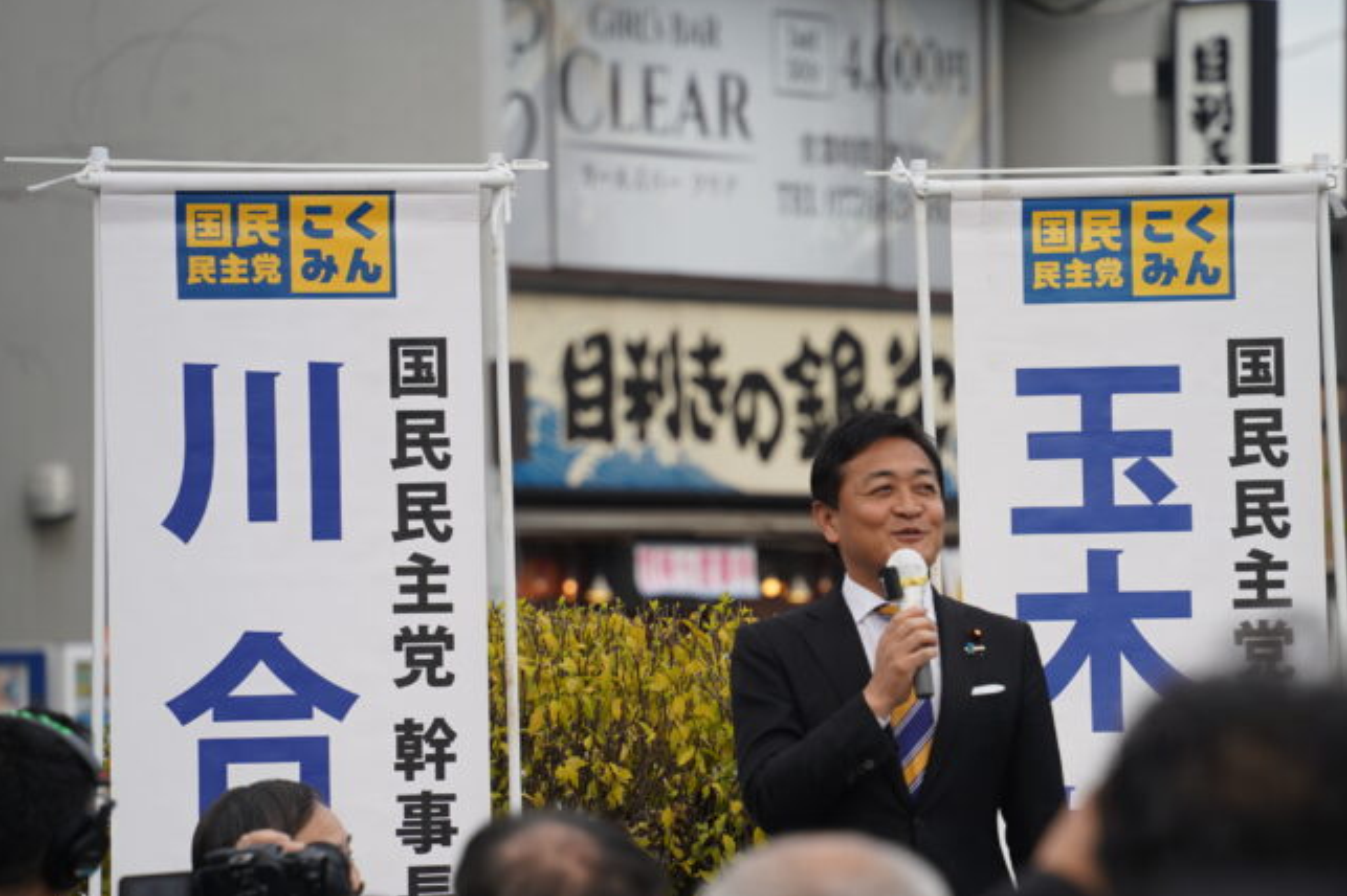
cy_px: 508
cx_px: 756
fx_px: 8938
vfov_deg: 5.7
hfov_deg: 8.6
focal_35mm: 239
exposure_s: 1/250
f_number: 5.6
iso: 100
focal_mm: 200
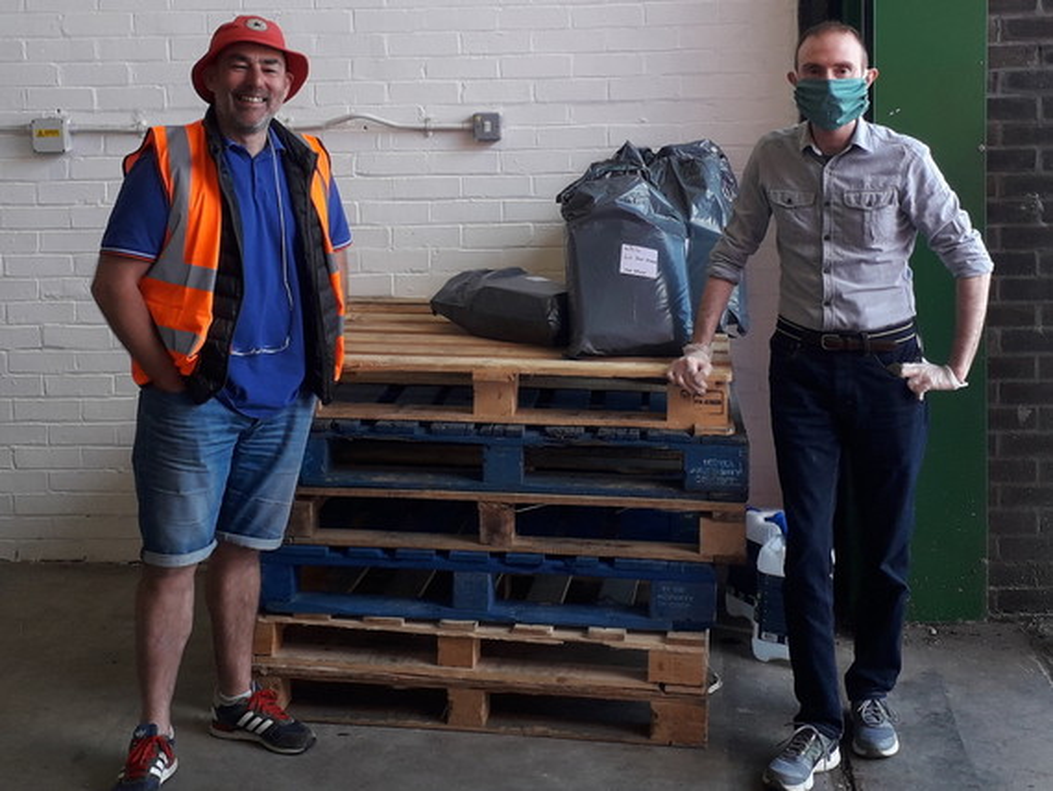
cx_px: 526
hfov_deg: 65.3
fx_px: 822
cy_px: 396
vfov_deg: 51.4
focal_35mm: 27
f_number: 1.9
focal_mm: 3.6
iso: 40
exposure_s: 1/100
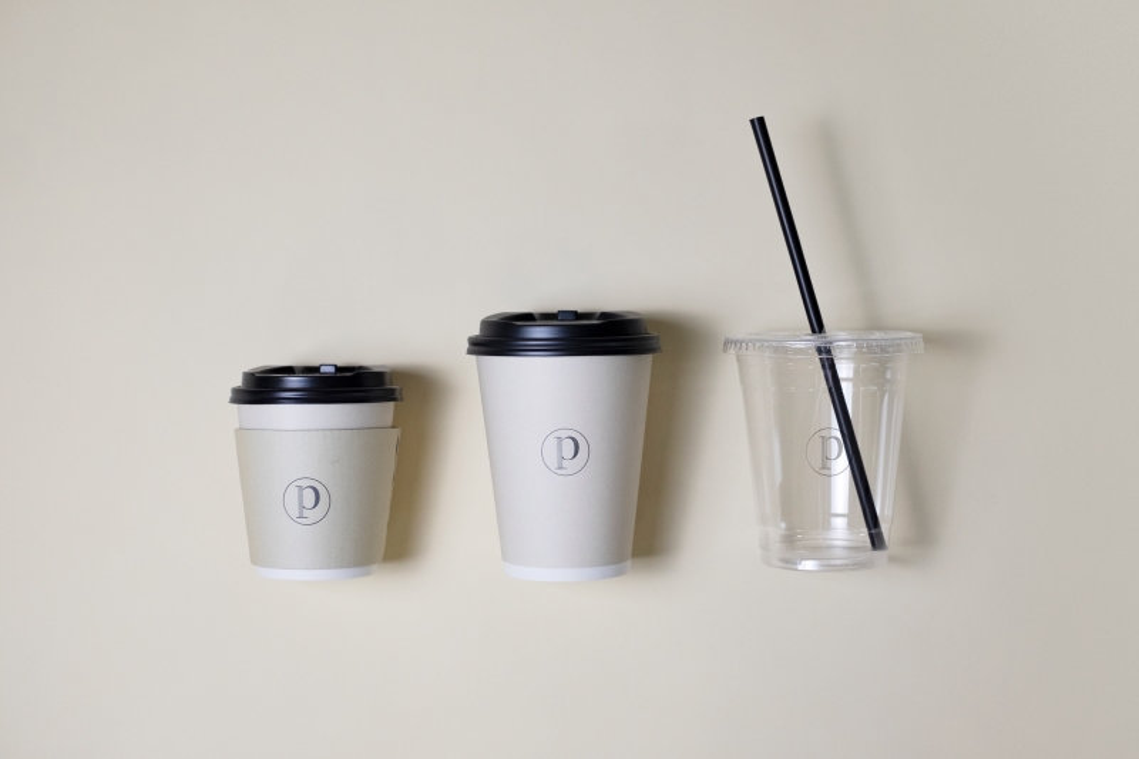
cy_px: 380
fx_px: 1676
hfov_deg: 37.5
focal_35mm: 53
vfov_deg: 25.5
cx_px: 570
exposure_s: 1/180
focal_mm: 35
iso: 1000
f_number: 2.8
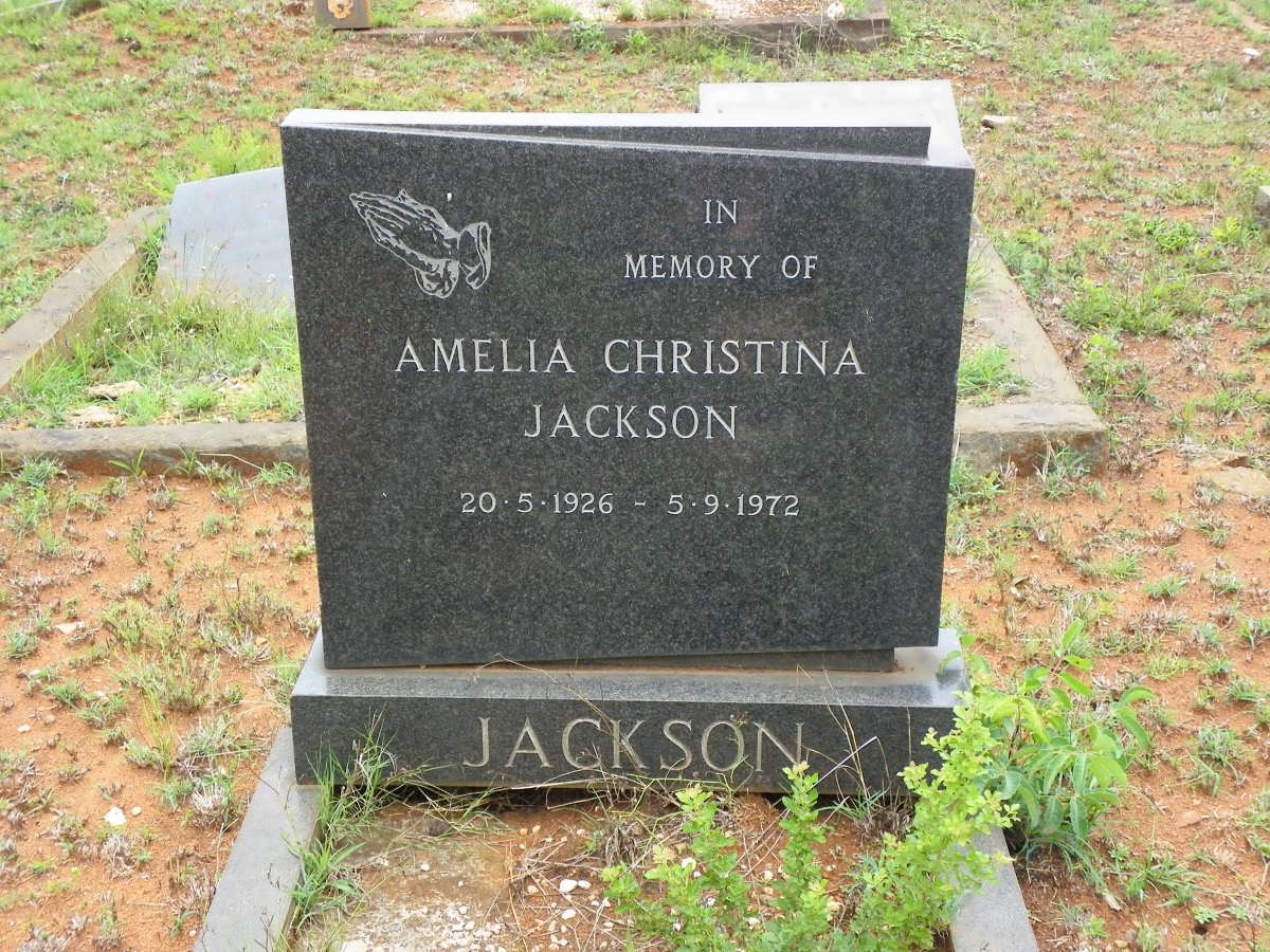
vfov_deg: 28.0
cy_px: 476
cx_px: 635
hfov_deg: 36.8
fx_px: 1908
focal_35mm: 52
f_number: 3.5
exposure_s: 1/160
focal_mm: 9.2
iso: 64
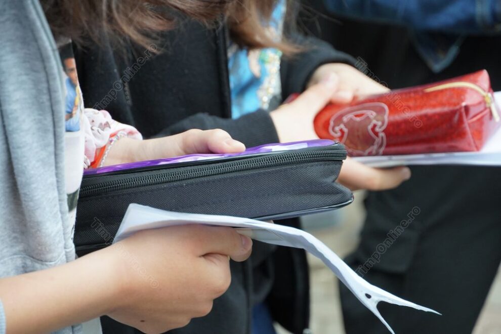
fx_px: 1670
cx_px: 250
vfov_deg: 11.4
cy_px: 167
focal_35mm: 120
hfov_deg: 17.1
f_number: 5.6
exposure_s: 1/125
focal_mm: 80
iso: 1000
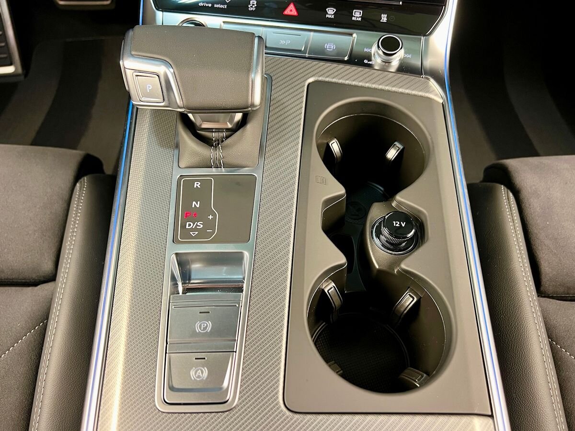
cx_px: 288
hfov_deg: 67.3
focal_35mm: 26
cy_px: 216
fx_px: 432
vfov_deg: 53.1
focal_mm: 5.7
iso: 320
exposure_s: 1/51
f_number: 1.5
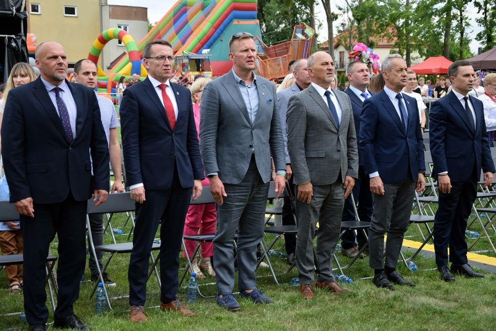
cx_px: 248
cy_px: 166
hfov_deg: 28.1
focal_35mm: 72
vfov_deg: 18.9
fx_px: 992
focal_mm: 48
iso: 100
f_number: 4.8
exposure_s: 1/100
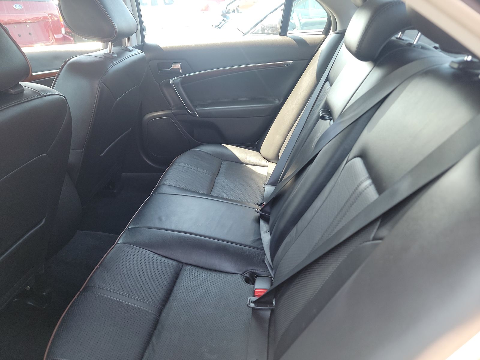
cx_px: 240
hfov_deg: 71.6
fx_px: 333
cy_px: 180
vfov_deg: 56.8
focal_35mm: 24
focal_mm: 6.7
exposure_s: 1/59
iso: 143
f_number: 1.8
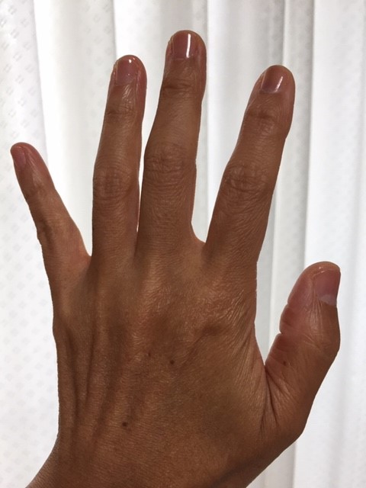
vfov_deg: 61.7
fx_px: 409
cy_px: 244
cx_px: 183
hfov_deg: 48.2
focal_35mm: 29
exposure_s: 1/30
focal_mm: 4.15
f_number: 2.2
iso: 50
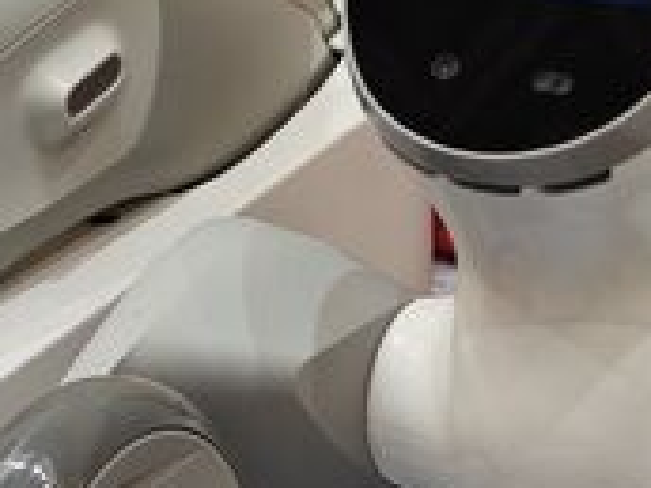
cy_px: 316
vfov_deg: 5.6
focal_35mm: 267
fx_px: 5021
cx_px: 466
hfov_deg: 7.4
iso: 400
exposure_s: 1/120
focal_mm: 12.28
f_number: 1.8
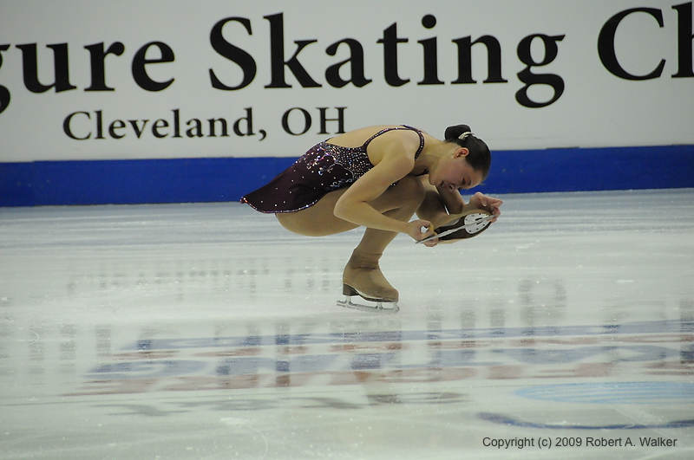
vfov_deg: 4.6
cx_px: 347
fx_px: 5775
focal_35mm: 300
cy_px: 230
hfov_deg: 6.9
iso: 3200
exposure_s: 1/1000
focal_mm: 200
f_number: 5.6
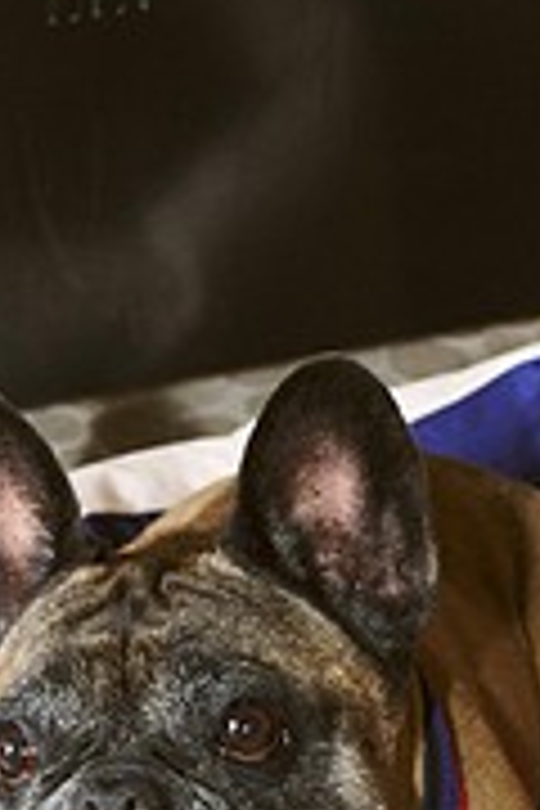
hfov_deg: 5.7
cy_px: 803
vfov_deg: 8.5
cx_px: 194
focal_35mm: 241
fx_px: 5422
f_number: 5.6
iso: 1600
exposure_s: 1/100
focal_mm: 50
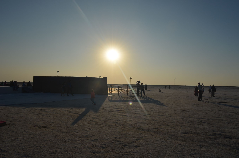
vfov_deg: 47.7
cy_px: 79
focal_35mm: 27
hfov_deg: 67.5
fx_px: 179
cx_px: 120
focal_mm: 18
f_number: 13
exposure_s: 1/640
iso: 100
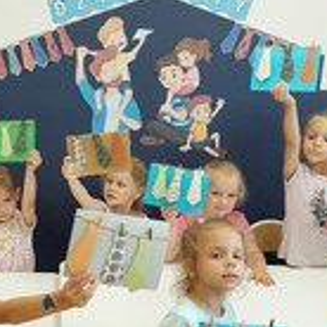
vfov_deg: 26.8
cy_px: 201
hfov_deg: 26.1
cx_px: 40
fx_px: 684
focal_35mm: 64
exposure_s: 1/100
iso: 160
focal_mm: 5.23
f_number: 1.8
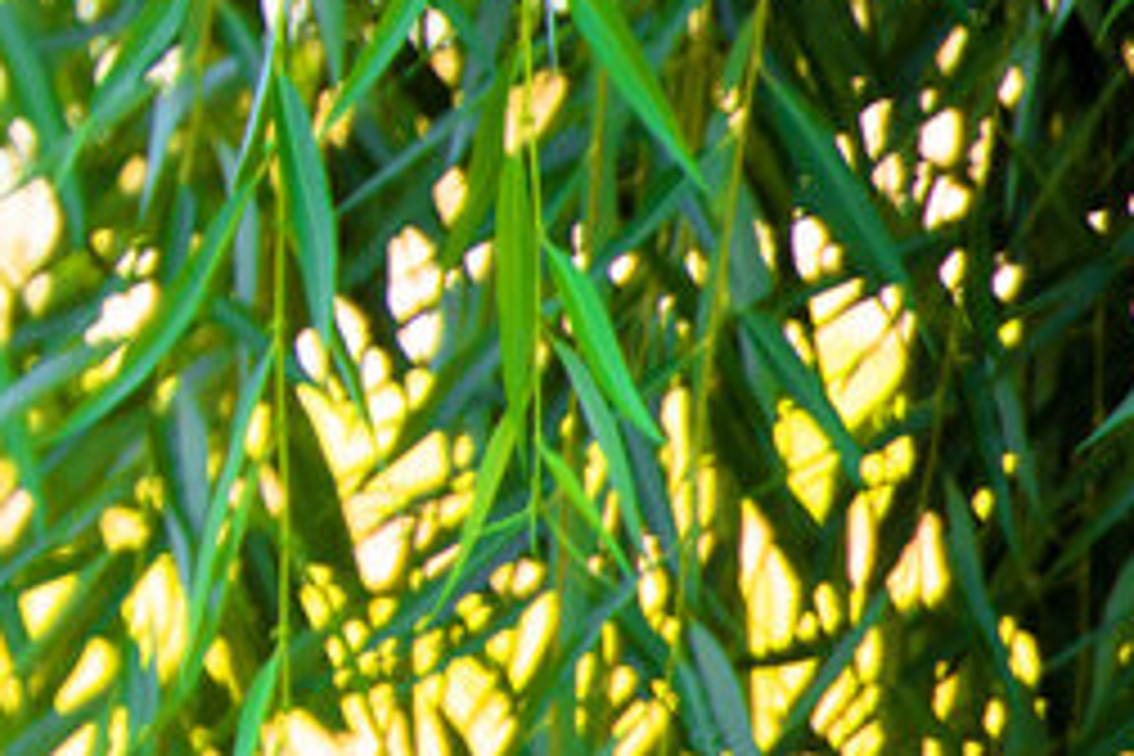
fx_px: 29954
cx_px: -1552
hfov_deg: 2.2
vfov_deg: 1.4
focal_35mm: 951
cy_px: -497
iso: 640
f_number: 5
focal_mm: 200
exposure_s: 1/400
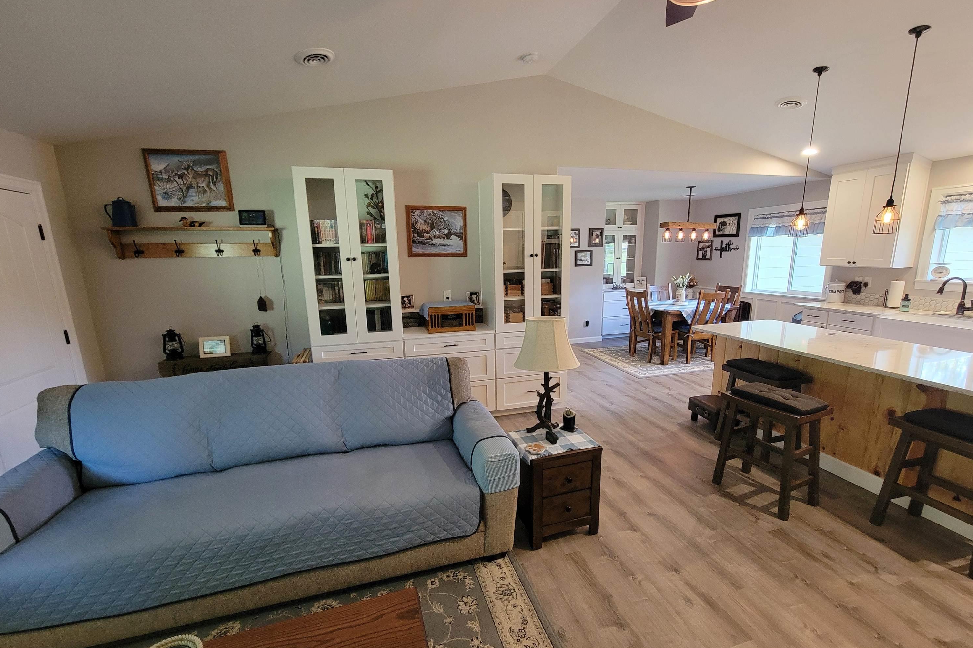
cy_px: 337
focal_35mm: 14
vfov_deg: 81.2
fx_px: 378
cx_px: 491
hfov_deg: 104.3
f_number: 2.2
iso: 400
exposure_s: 1/60
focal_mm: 2.2
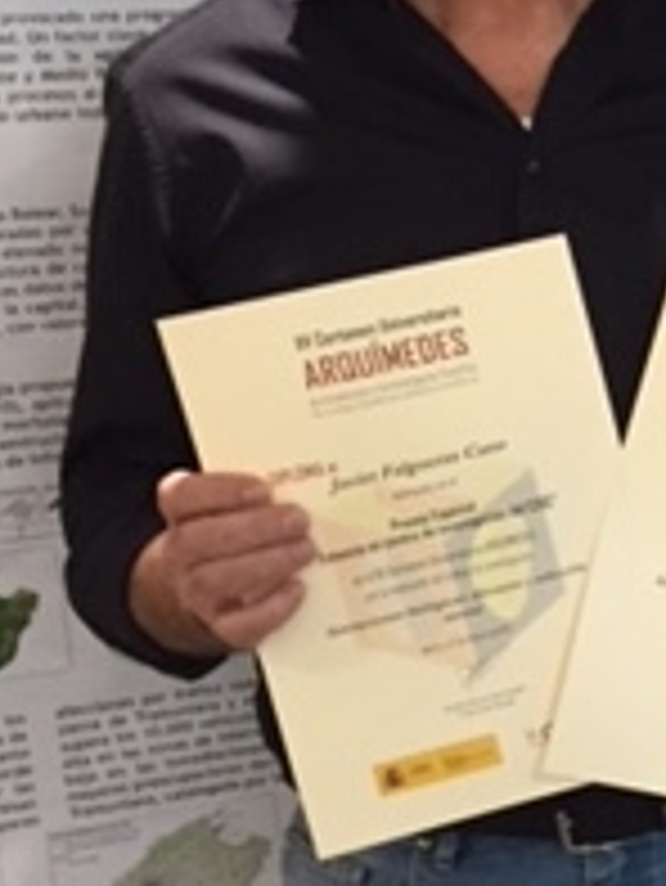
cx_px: 1062
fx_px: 2409
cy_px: 598
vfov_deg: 20.8
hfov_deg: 14.5
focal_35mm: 94
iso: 250
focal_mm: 4.15
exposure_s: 1/33
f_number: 2.2
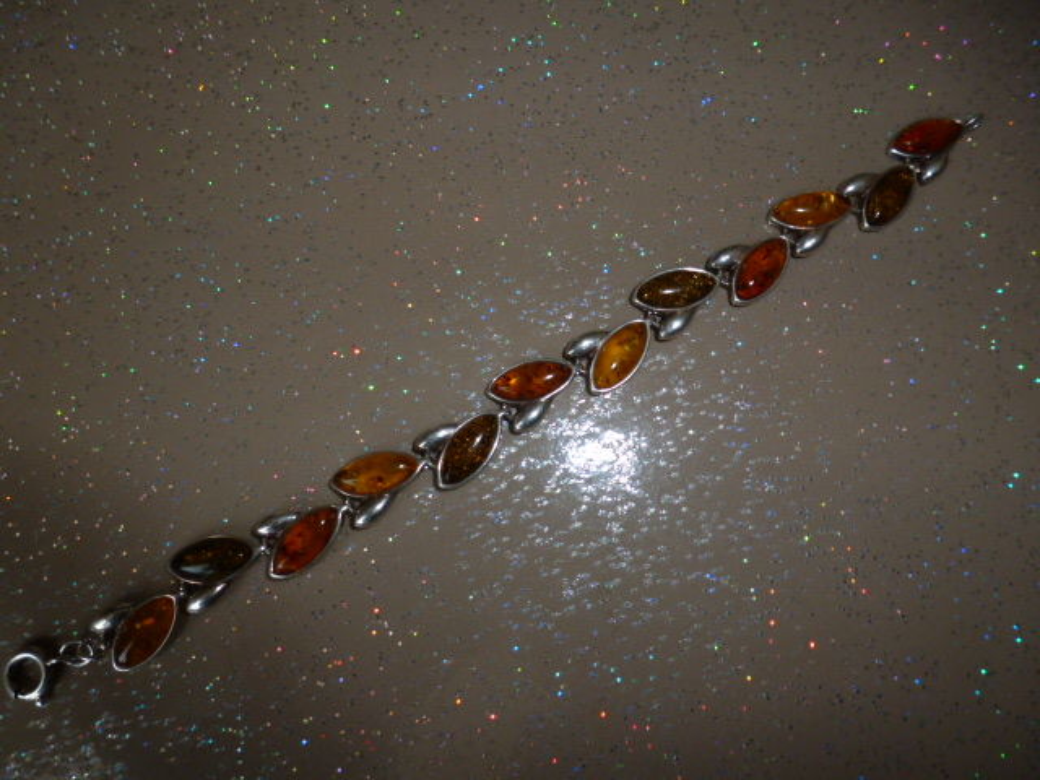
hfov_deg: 71.6
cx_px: 520
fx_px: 721
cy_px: 390
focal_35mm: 24
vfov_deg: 56.8
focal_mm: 4.3
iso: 125
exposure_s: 1/60
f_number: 3.3
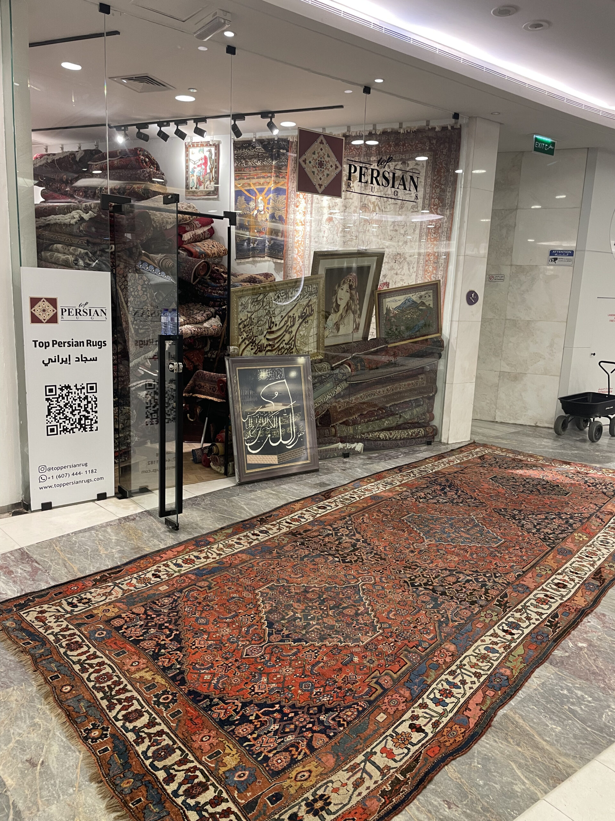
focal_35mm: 26
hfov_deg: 53.1
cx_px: 308
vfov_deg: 67.3
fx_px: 616
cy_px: 410
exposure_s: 1/50
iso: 125
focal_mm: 4.2
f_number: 1.6
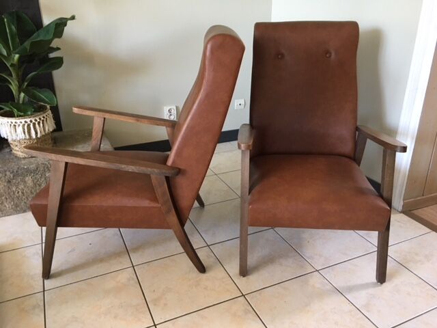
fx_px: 366
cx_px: 218
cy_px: 164
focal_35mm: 29
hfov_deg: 61.7
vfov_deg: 48.2
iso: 160
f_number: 2.2
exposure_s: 1/33
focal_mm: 4.15
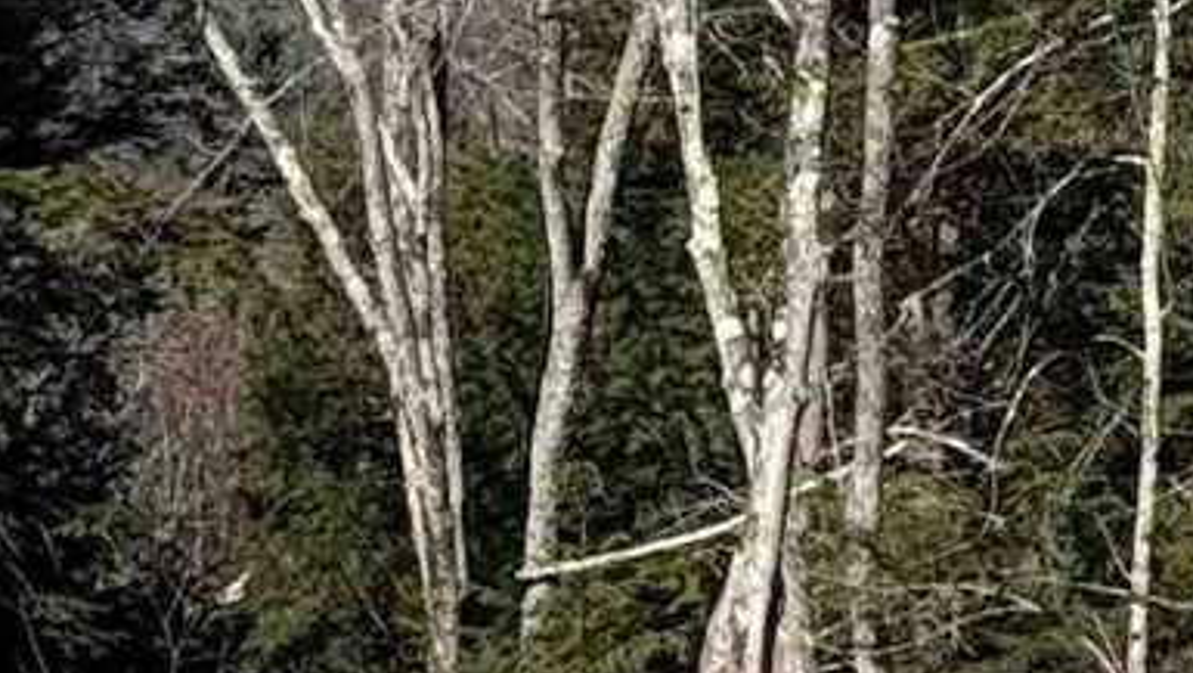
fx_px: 7153
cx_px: 3560
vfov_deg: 5.3
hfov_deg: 8.1
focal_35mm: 226
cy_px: -654
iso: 50
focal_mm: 5.96
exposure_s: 1/3534
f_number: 1.6
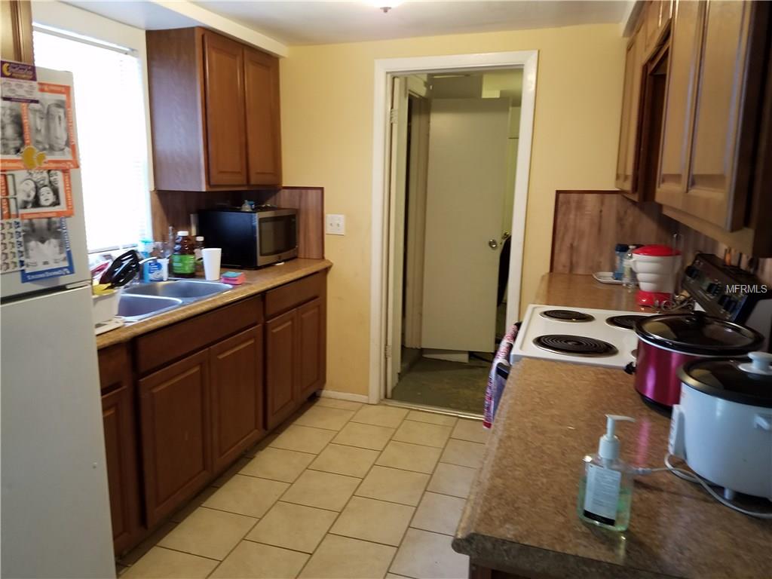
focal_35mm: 26
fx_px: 580
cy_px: 290
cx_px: 386
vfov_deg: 53.1
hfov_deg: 67.3
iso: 160
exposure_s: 1/24
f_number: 1.7
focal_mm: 4.2
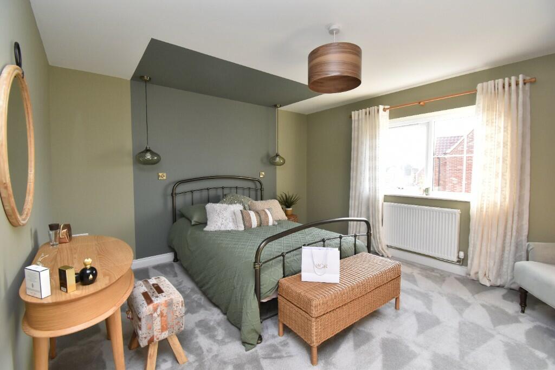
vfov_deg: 77.3
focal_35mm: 15
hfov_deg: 100.4
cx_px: 278
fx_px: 231
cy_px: 185
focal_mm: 10
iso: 800
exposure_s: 1/80
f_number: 7.1
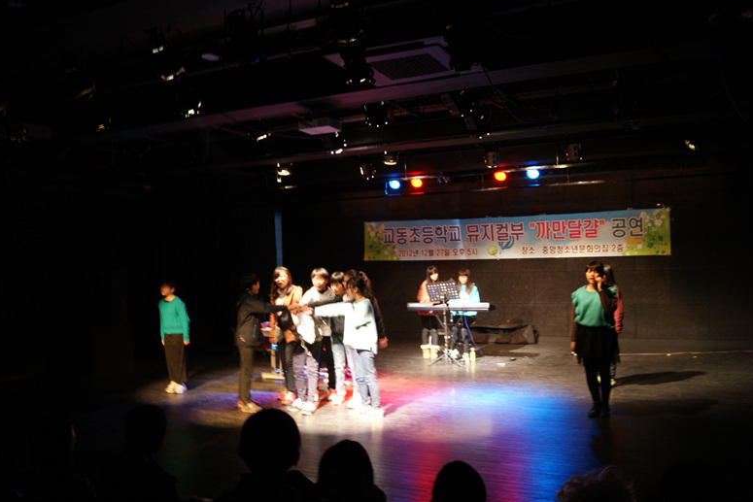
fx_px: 648
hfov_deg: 60.3
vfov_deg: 42.3
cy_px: 245
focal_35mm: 31
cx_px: 368
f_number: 5.6
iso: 400
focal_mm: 20
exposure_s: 1/2
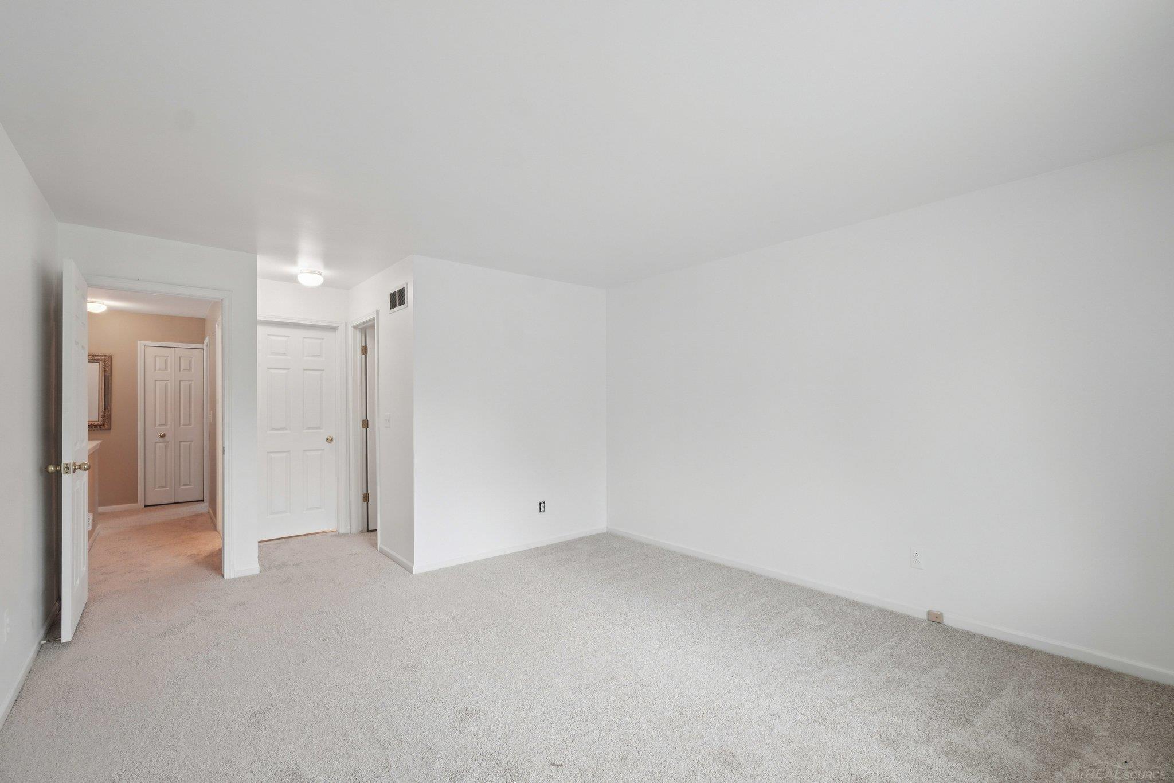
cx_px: 587
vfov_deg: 77.3
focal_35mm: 15
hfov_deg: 100.4
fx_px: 489
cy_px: 392
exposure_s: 1/15
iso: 400
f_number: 8
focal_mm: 10
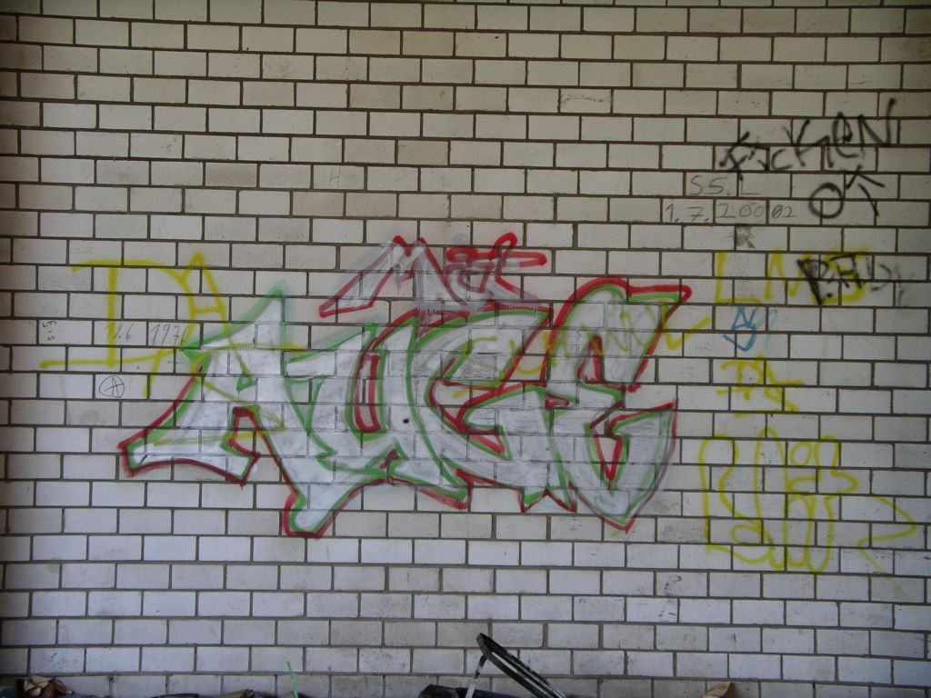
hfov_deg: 36.8
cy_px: 349
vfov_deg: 28.0
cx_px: 466
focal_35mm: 52
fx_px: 1399
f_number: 3.2
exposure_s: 1/50
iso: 125
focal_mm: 10.9
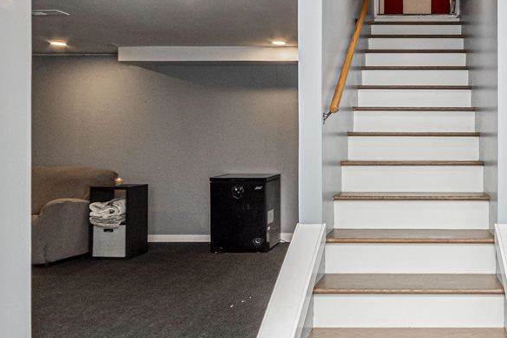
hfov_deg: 52.2
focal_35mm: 33
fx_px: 465
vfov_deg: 39.9
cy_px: 144
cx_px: 430
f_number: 10
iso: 1250
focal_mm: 10
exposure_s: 1/60
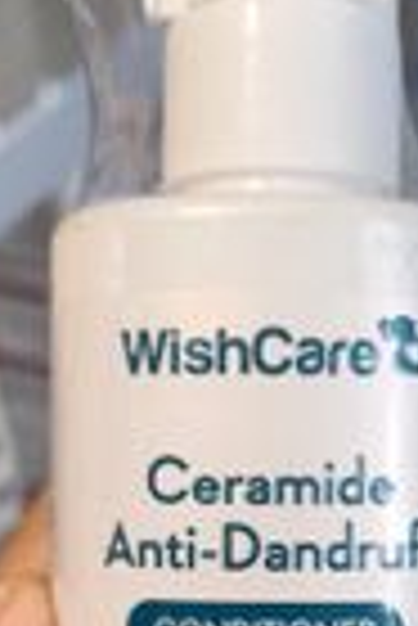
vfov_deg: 27.0
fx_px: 1251
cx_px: 303
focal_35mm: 72
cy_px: 567
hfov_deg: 18.9
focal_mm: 5.56
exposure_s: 1/50
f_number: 1.87
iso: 987
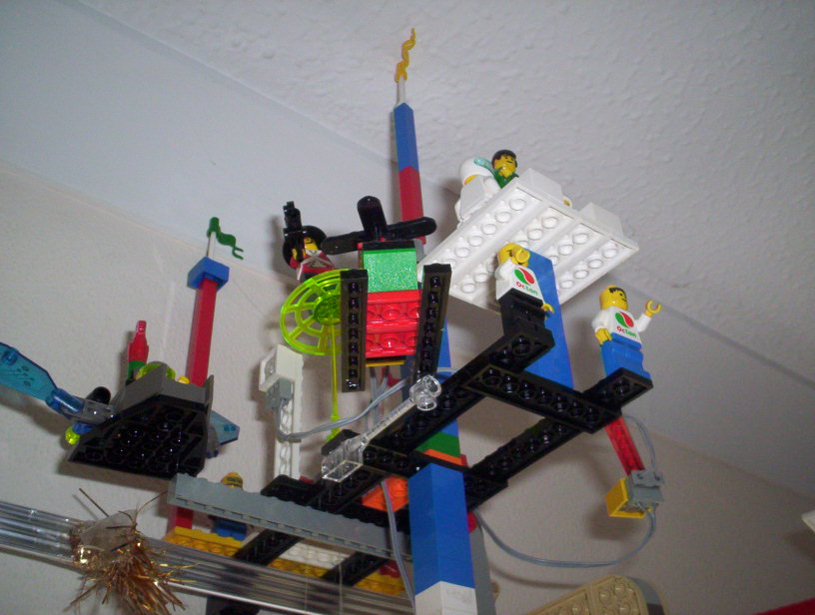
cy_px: 308
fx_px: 897
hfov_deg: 48.9
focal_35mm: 38
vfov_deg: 37.9
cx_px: 408
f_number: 4.5
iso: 140
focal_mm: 4.99
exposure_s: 1/60
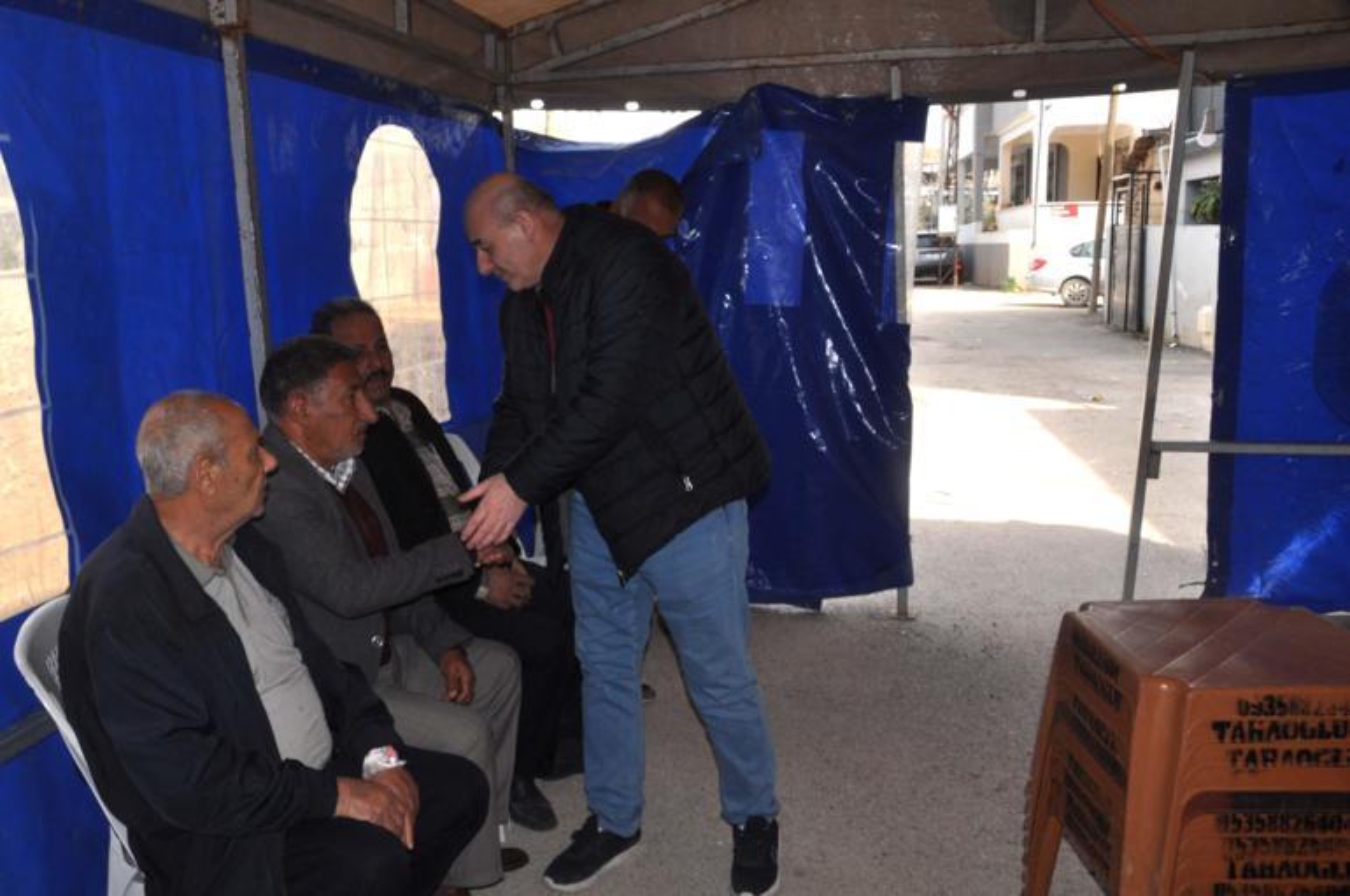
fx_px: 1180
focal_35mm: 32
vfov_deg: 41.6
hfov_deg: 59.6
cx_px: 675
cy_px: 448
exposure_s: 1/60
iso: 400
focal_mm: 21
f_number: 3.8
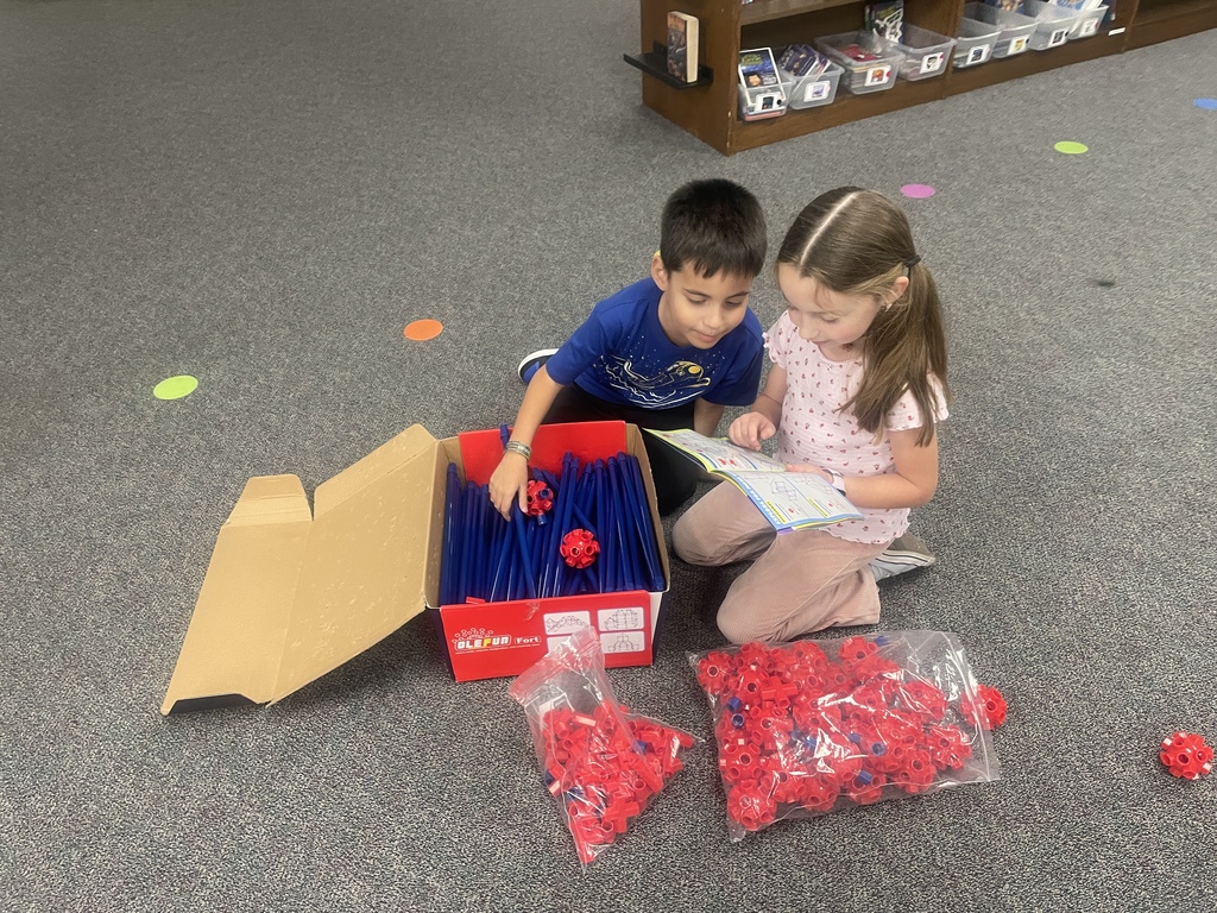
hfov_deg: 67.3
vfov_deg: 53.1
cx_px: 608
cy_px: 456
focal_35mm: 26
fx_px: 914
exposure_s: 1/60
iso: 160
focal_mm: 4.2
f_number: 1.6
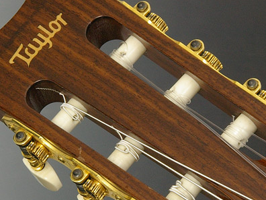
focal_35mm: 181
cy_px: 131
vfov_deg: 8.2
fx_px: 1391
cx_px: 167
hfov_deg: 10.9
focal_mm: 75
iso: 800
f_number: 27
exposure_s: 1.5
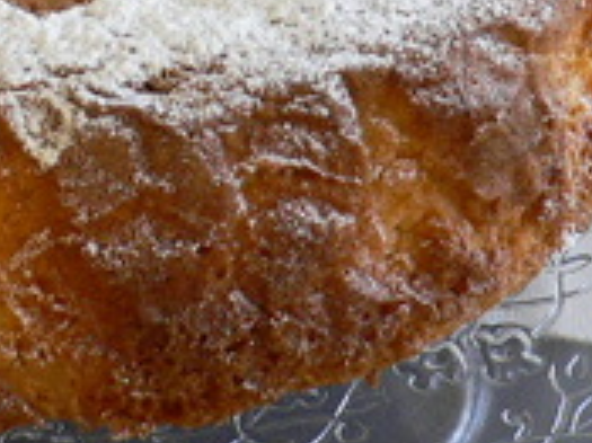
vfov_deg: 14.2
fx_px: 1709
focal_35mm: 100
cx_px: 189
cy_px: -113
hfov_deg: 19.6
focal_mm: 5.8
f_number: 2.8
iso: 100
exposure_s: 1/40
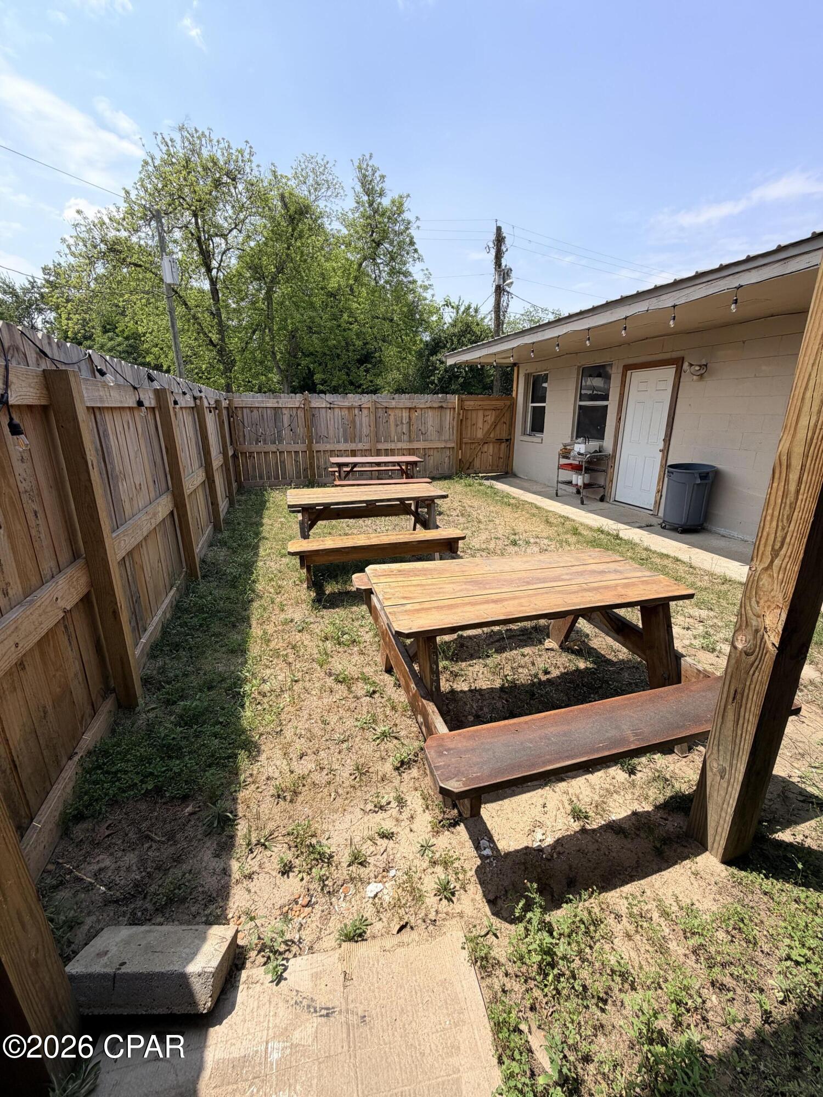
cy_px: 548
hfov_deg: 85.7
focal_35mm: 14
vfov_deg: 102.1
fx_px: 444
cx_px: 412
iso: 25
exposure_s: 1/770
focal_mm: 2.22
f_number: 2.2
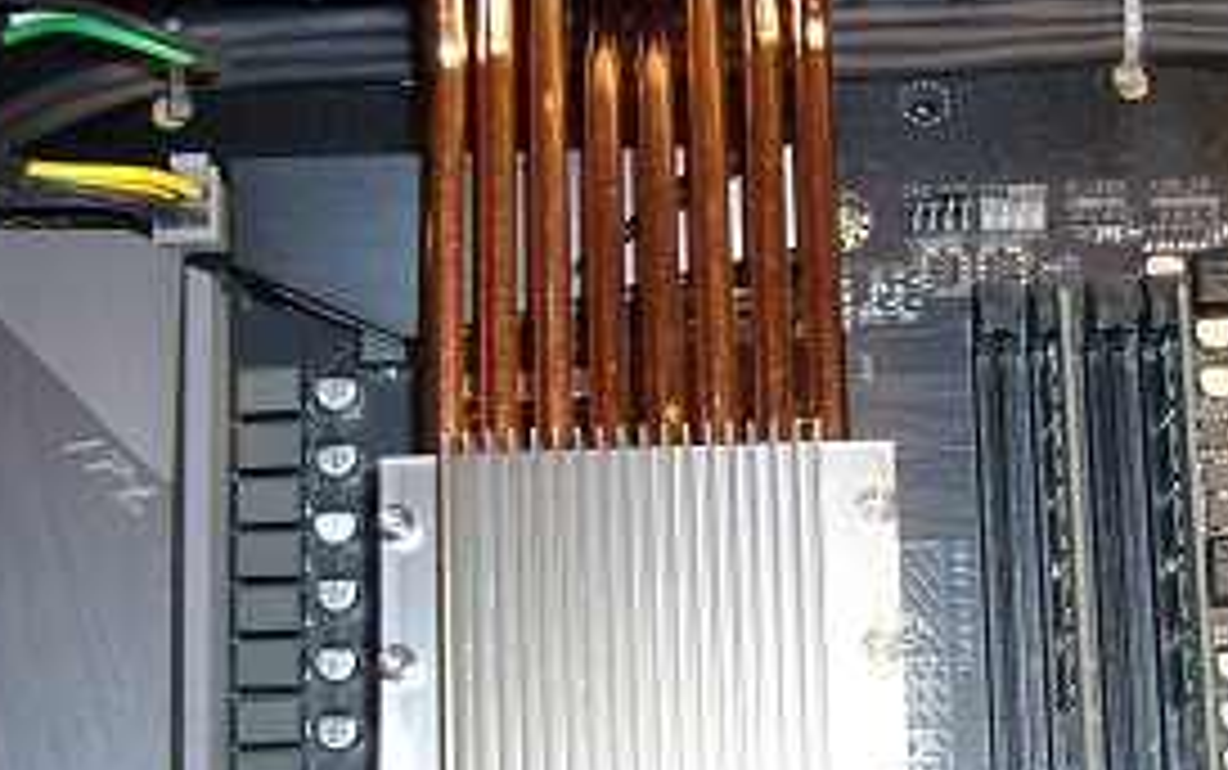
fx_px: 2913
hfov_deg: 23.6
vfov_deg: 15.0
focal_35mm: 87
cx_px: 868
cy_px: 320
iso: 100
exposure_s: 1/30
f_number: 2.8
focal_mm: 5.8
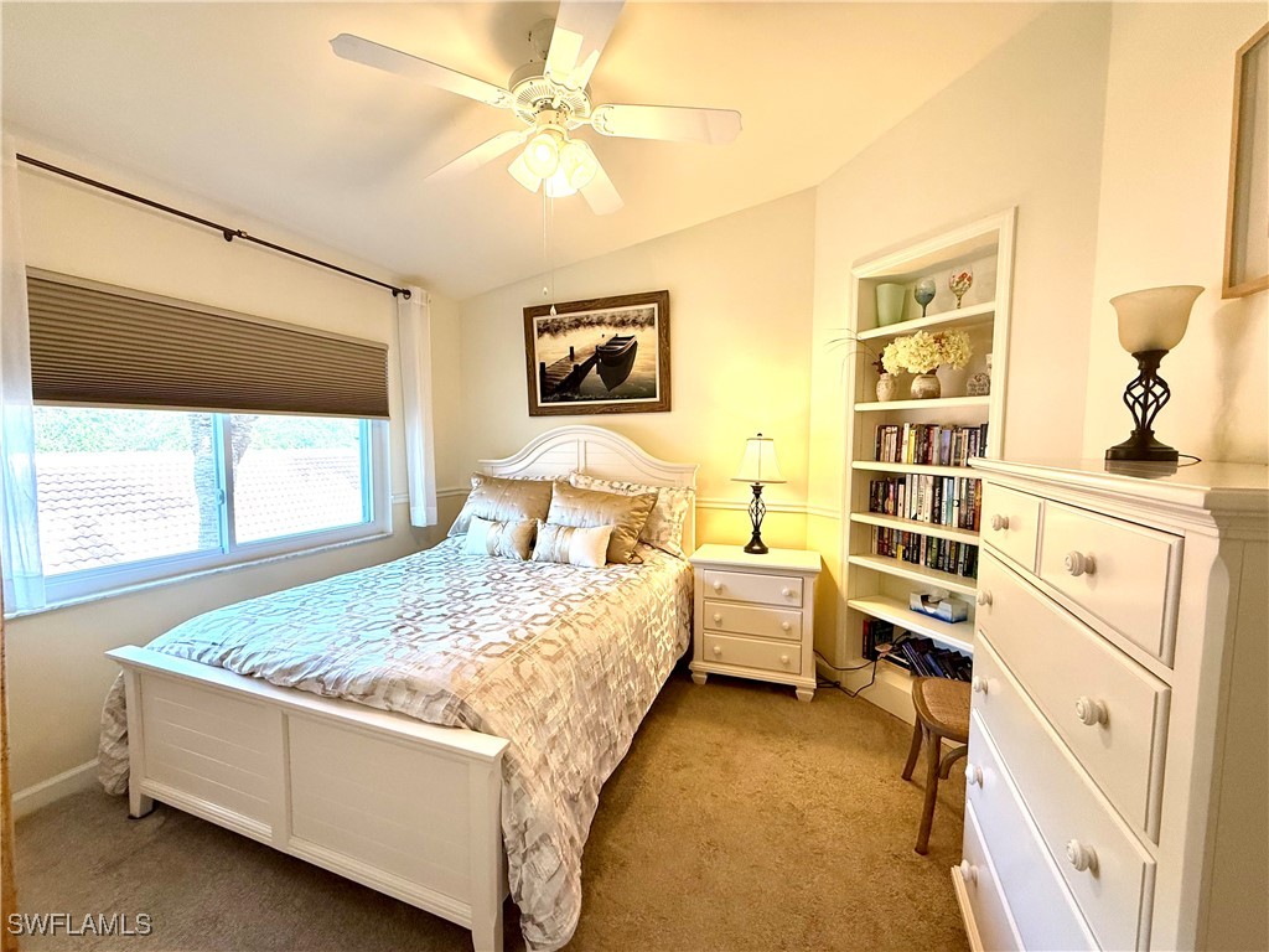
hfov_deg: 102.1
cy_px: 476
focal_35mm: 14
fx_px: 513
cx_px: 634
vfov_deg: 85.7
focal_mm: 2.22
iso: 160
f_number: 2.2
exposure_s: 1/120
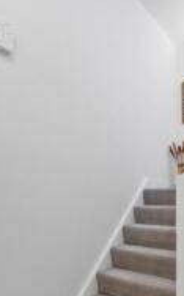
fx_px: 249
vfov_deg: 59.9
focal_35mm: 31
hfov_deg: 40.4
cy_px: 196
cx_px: 79
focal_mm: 12
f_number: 16
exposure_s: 2.5
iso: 800
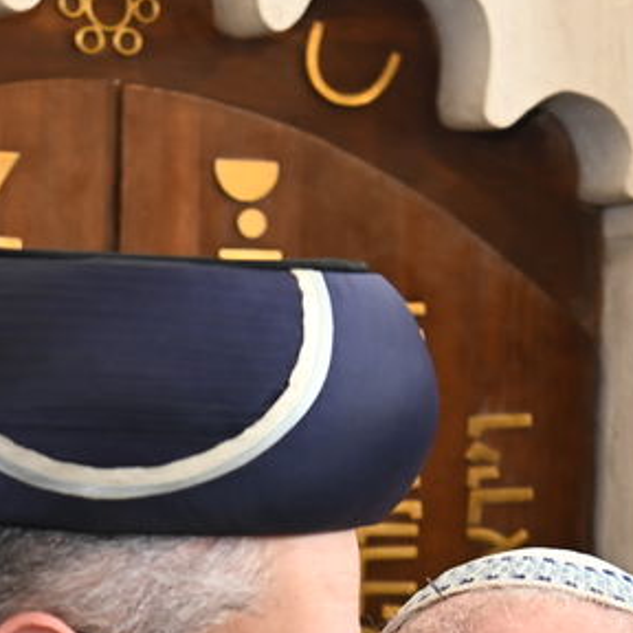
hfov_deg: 8.1
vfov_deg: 8.0
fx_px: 4448
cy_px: 944
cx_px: 479
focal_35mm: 215
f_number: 5
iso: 800
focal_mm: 52
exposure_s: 1/125
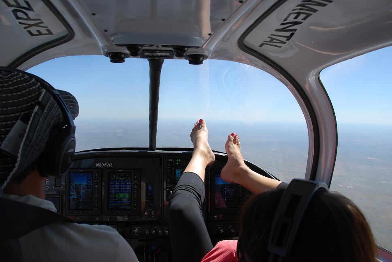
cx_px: 196
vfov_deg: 48.0
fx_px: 294
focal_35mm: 27
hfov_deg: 67.3
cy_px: 131
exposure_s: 1/200
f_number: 7.1
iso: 100
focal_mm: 18
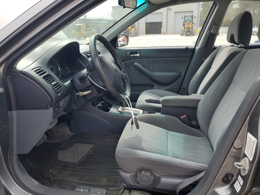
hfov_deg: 67.3
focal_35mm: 26
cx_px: 130
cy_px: 98
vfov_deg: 53.1
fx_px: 195
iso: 50
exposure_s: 1/1000
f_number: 1.5
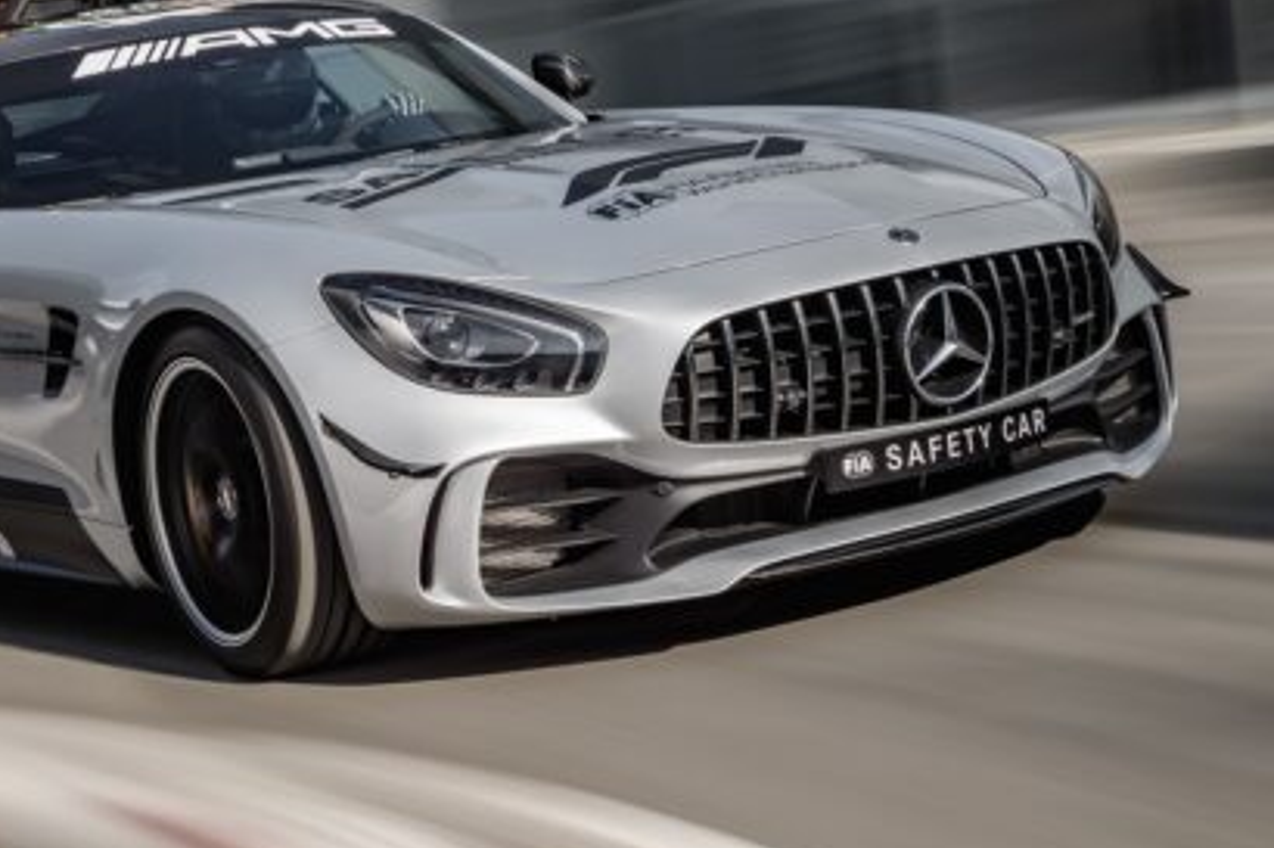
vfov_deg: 15.2
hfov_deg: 22.5
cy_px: 472
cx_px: 435
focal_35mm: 90
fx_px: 3184
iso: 31
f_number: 11
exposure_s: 5
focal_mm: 48
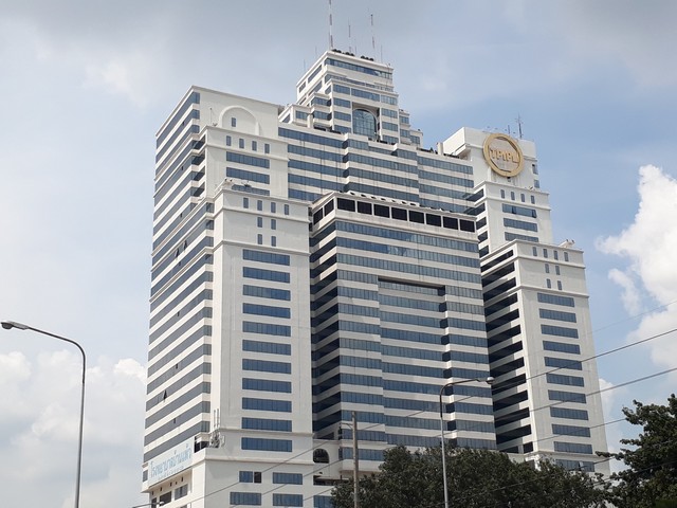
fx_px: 528
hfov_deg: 65.3
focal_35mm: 27
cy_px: 254
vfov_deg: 51.4
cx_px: 338
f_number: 1.9
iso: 40
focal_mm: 3.6
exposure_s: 1/300
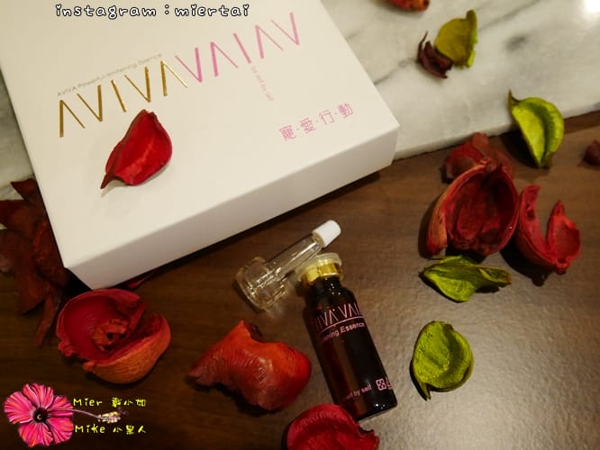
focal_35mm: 32
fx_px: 555
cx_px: 300
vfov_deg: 44.2
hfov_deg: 56.8
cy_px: 225
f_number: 4
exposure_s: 1/60
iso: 2000
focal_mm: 16
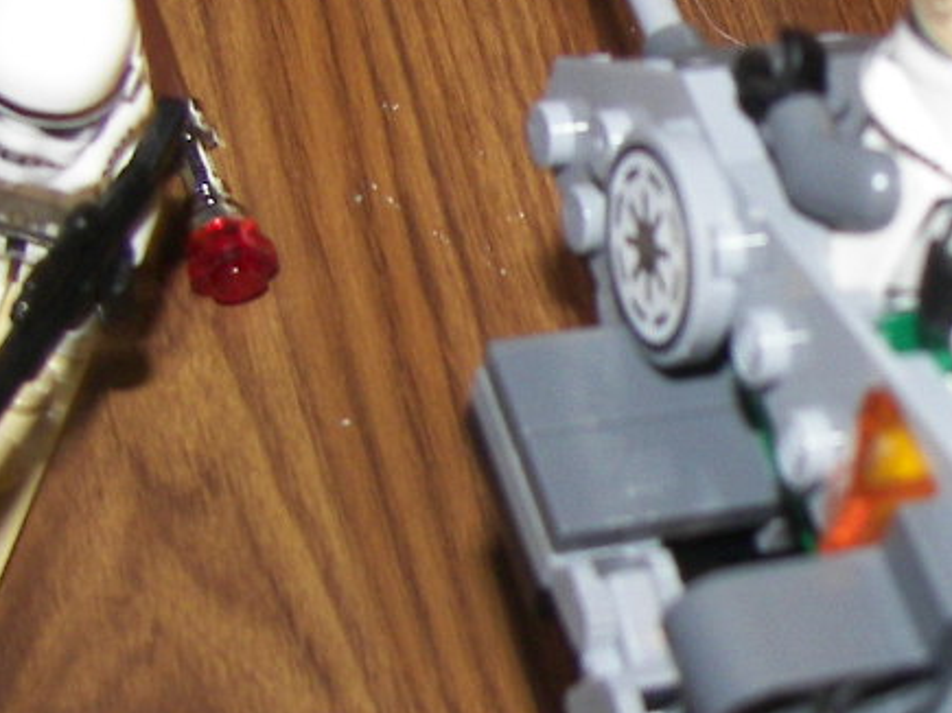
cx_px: 941
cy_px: 387
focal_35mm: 106
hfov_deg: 18.1
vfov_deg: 14.0
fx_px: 2914
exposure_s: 1/30
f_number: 2.8
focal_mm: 6
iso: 100
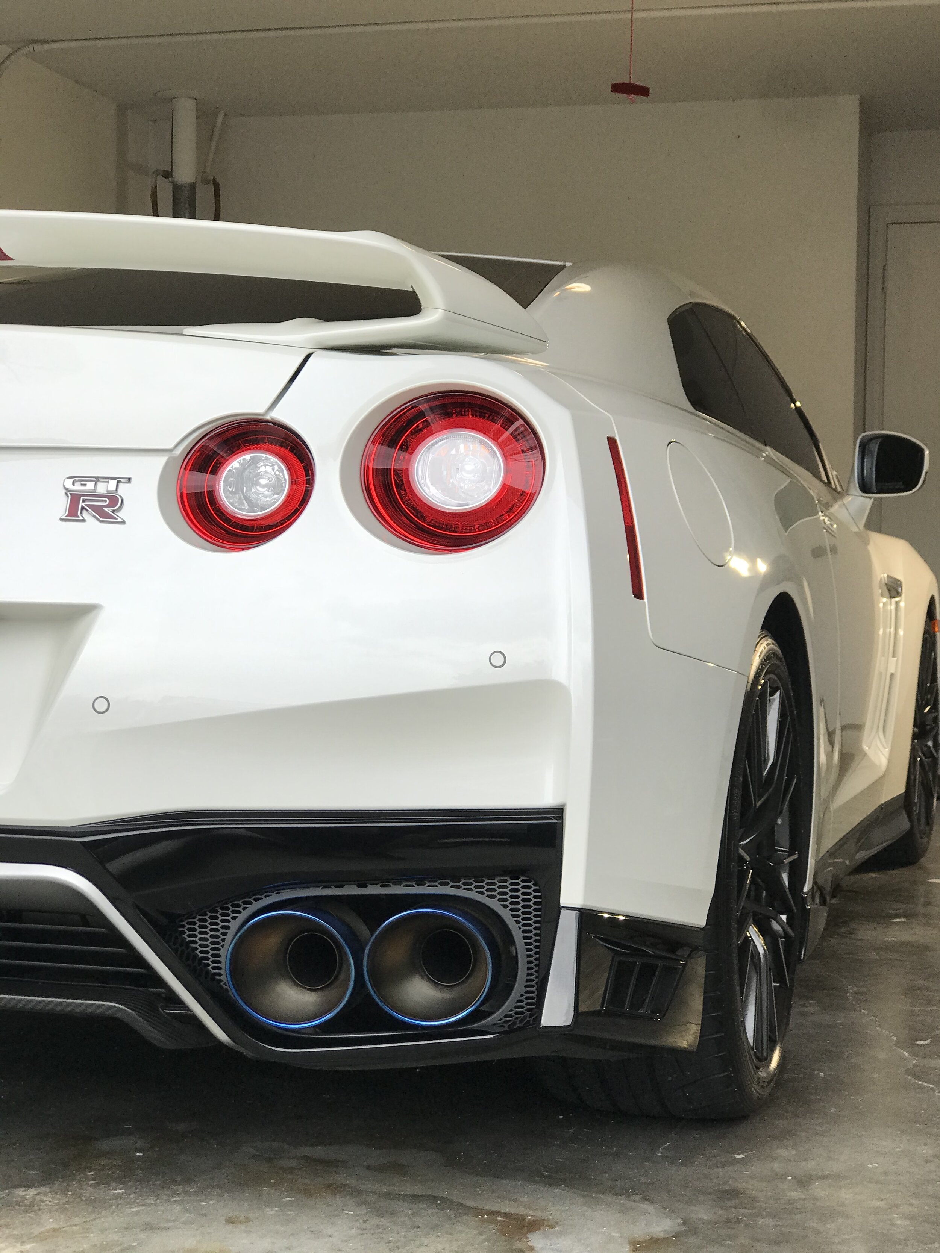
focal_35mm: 57
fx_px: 2064
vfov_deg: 33.8
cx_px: 470
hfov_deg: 25.7
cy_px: 626
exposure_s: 1/60
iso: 20
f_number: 2.8
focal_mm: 6.6
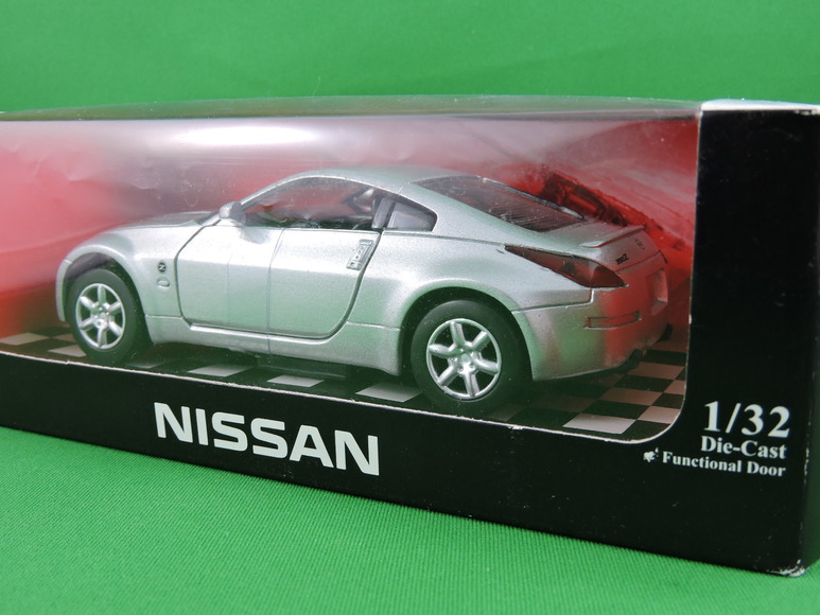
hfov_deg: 46.8
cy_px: 308
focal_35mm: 40
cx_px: 410
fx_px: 948
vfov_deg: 36.0
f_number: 3.8
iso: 140
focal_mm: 7.2
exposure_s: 1/30
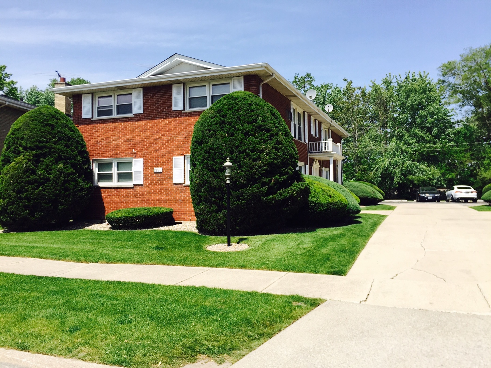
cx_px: 246
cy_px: 184
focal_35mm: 29
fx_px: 411
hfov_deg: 61.7
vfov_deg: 48.2
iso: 32
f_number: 2.2
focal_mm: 4.15
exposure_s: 1/1582
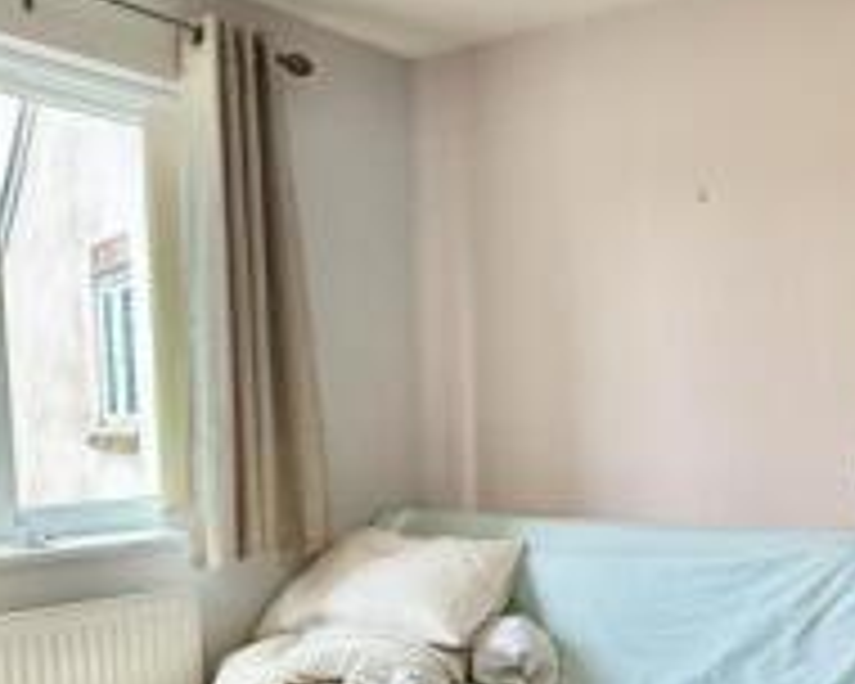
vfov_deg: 35.0
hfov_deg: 41.5
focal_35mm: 42
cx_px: 709
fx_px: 1063
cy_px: 502
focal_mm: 2.22
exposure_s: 1/50
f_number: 2.2
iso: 320
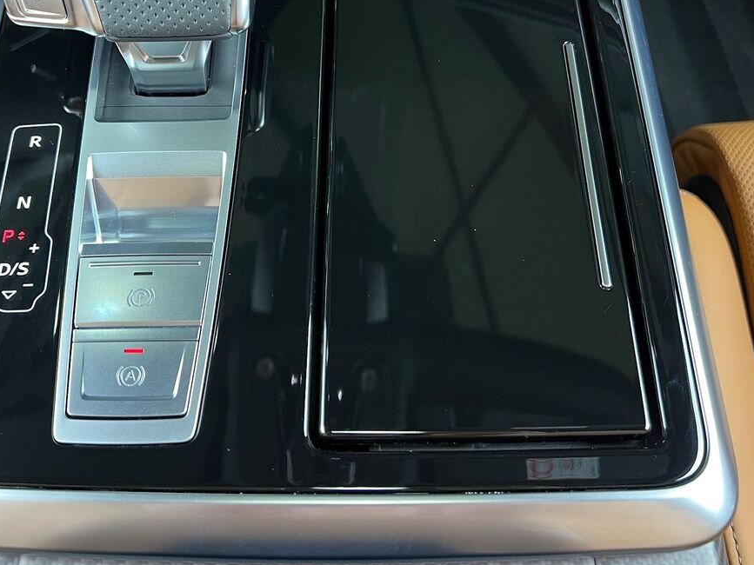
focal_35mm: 36
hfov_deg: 51.1
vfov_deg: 39.2
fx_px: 784
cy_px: 194
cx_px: 309
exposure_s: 1/50
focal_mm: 5.7
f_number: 1.5
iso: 250
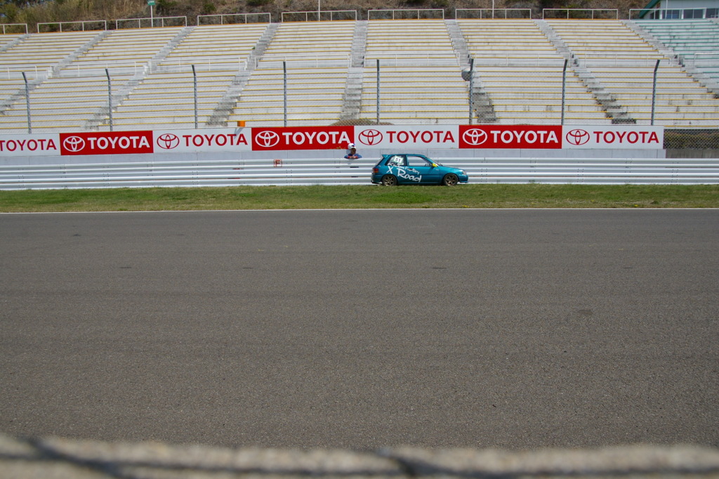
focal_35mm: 27
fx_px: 539
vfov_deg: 47.9
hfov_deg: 67.4
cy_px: 240
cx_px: 360
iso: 200
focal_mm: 18
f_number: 8
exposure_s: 1/500
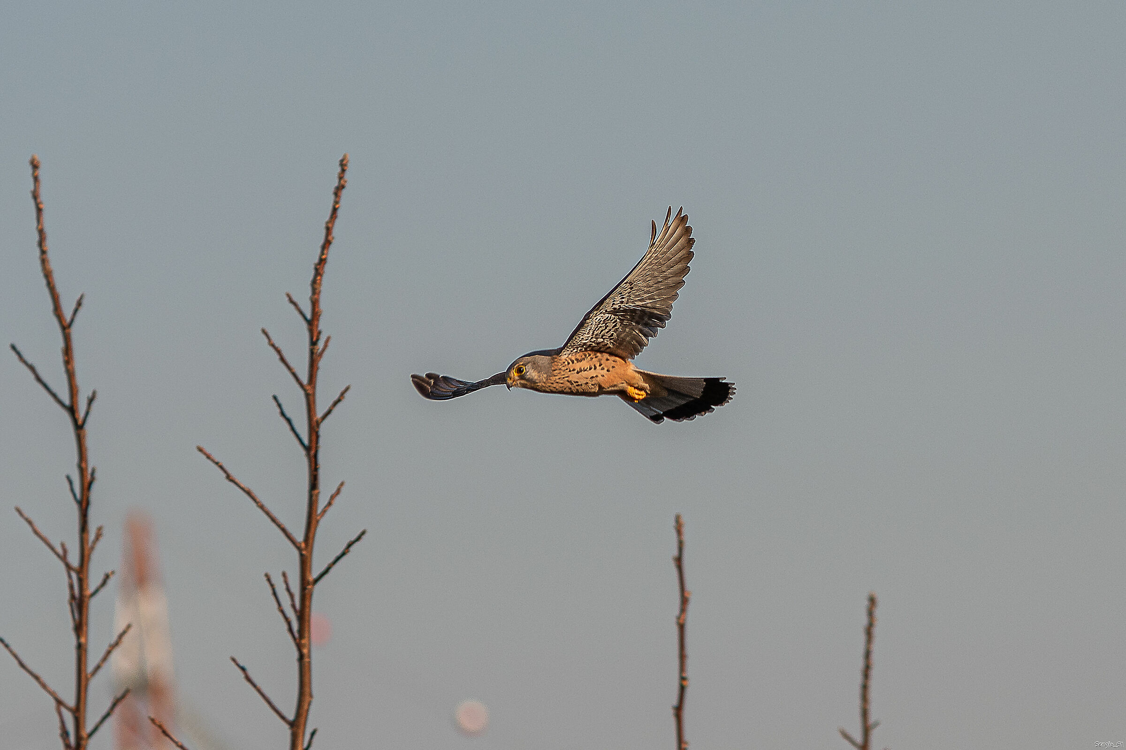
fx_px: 9383
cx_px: 563
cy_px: 375
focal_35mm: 300
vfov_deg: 4.6
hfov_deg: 6.9
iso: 125
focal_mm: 200
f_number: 5.6
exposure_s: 1/1600
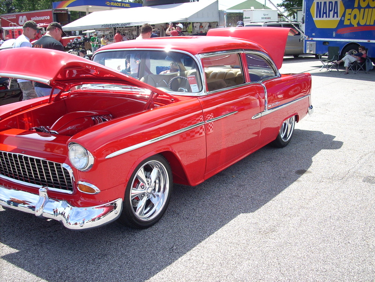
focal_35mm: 37
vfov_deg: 38.7
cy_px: 141
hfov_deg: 50.1
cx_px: 188
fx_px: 401
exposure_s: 1/338
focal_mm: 6.2
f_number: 2.8
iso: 64
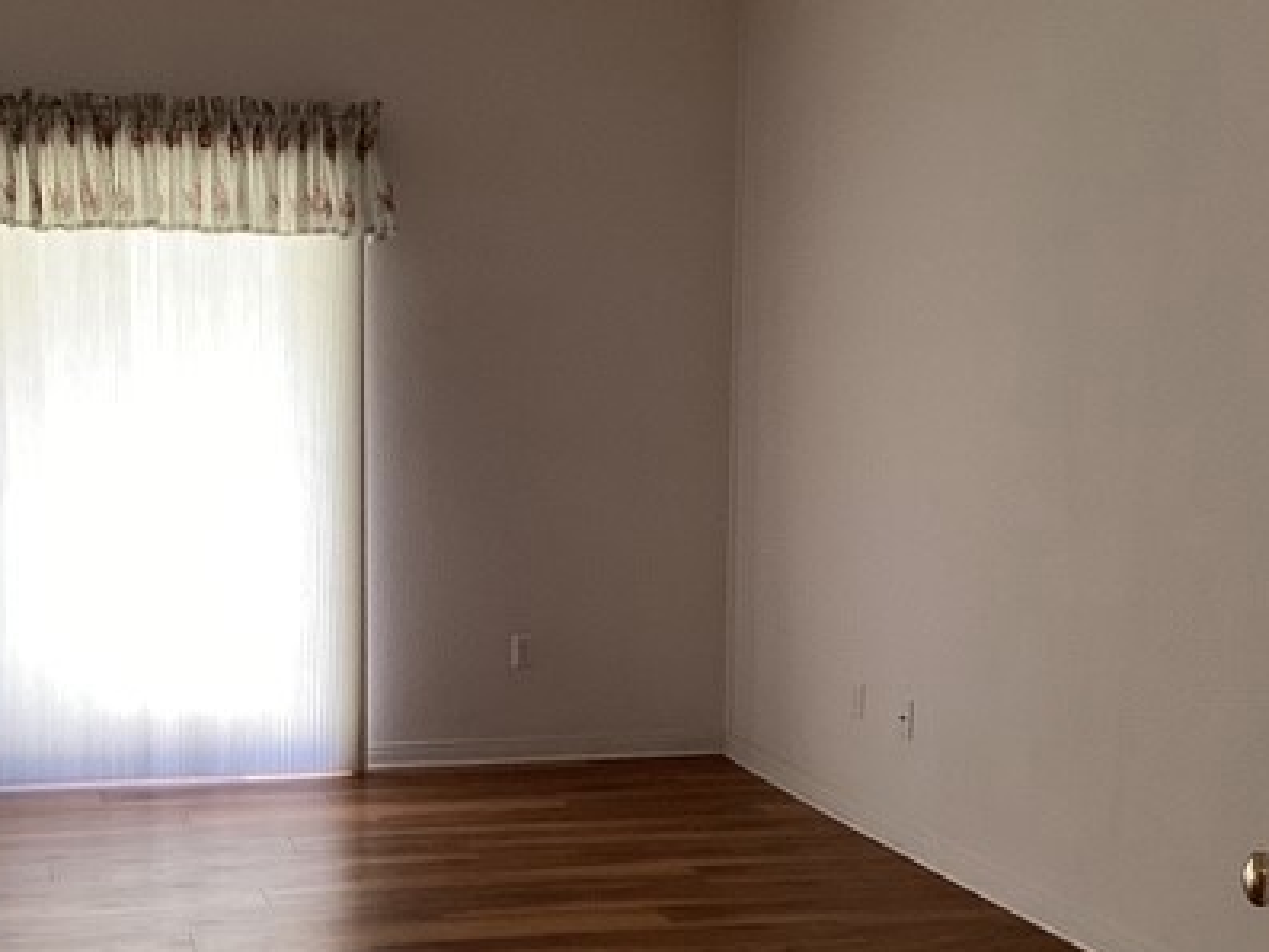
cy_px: 530
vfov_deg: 29.1
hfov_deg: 37.3
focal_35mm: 50
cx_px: 326
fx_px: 1834
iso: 64
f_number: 2.4
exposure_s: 1/60
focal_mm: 3.3
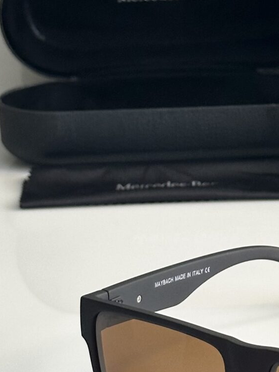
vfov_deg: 12.1
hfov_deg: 9.0
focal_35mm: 163
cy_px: 197
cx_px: 290
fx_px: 1753
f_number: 1.78
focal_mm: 6.86
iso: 100
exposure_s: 1/50
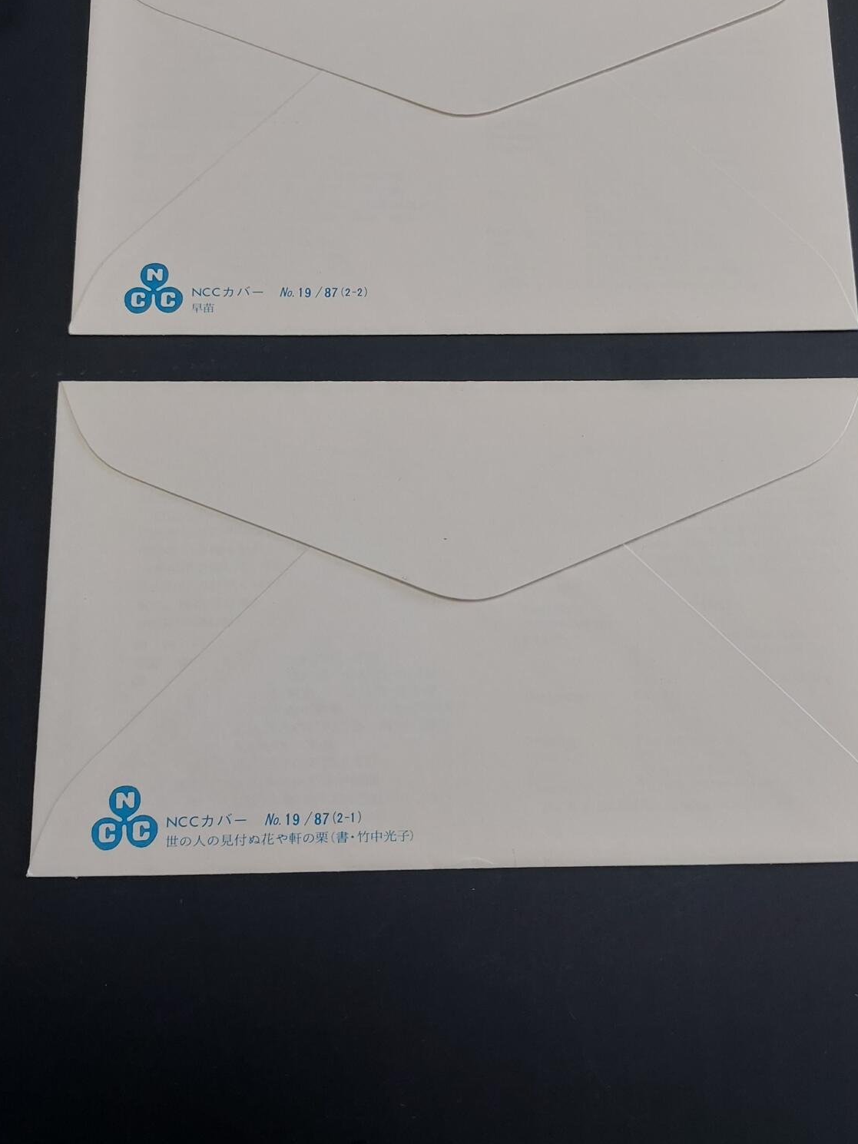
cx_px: 465
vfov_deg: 61.6
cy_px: 522
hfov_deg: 48.2
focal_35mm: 29
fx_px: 959
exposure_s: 1/50
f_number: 1.8
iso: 64
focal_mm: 4.6
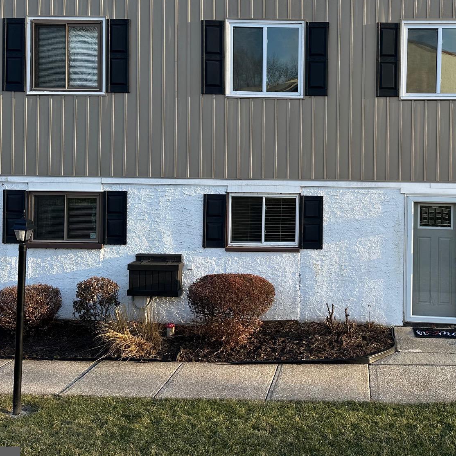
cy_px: 166
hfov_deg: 41.7
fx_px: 581
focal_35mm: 39
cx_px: 337
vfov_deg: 42.5
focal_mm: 6.86
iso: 80
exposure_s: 1/962
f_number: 1.78
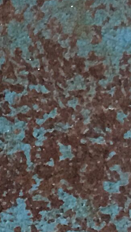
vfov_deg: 9.7
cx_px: -437
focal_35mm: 220
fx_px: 1358
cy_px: 280
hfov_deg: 4.9
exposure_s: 1/17
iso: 100
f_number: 2.2
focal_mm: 4.15
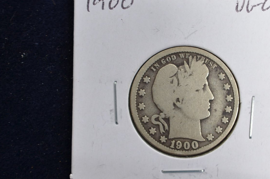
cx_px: 185
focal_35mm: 92
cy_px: 102
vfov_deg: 14.8
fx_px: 688
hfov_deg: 22.1
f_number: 4
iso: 400
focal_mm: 40
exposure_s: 1/160
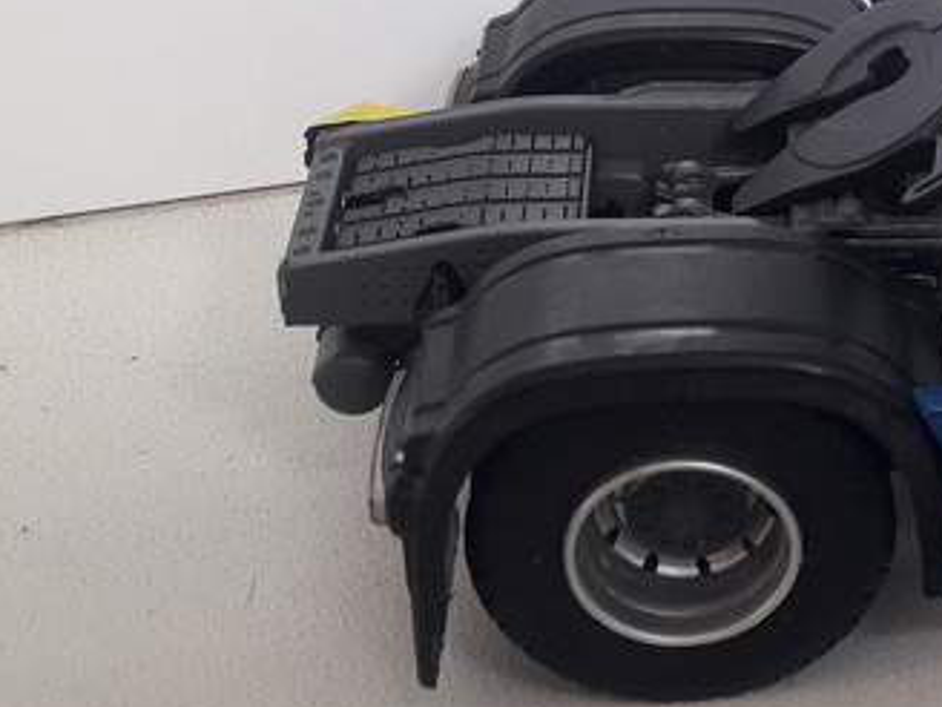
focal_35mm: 91
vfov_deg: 16.2
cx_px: 1458
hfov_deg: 18.7
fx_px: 2476
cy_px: 241
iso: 50
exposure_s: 1/100
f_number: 1.9
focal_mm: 3.7
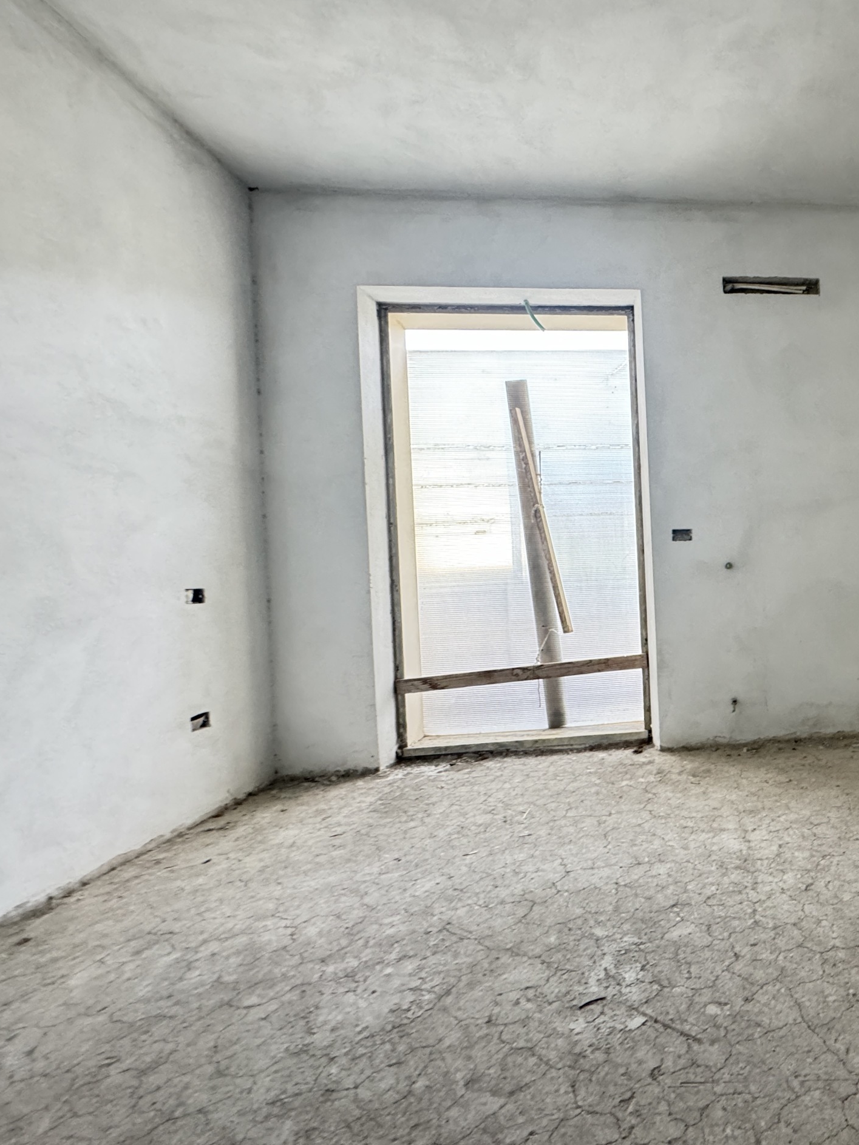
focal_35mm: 19
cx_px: 749
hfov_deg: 60.0
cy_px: 573
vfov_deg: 84.7
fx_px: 629
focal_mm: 2.22
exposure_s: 1/70
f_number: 2.2
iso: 320
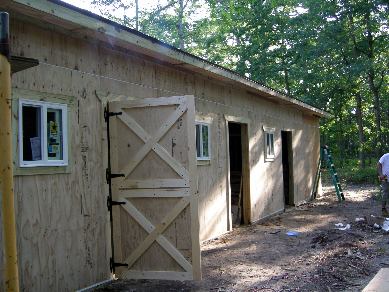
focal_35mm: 36
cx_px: 194
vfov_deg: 39.7
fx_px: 405
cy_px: 146
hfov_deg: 51.4
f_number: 2.7
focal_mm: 7.5
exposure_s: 1/60
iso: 89
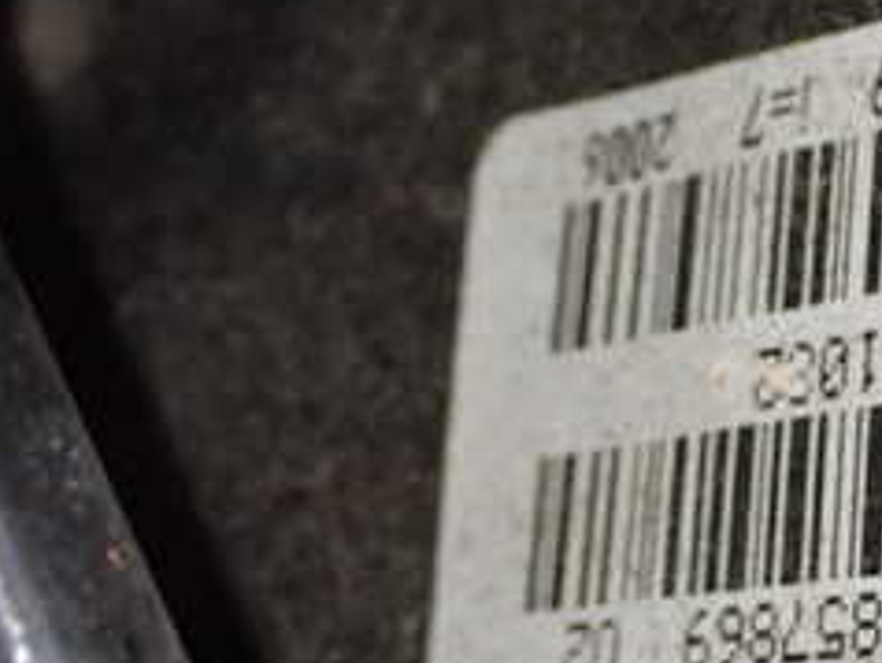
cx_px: 1012
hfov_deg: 10.1
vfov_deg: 7.7
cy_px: 367
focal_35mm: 194
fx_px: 4948
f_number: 4.1
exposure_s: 1/40
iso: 800
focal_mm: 13.65
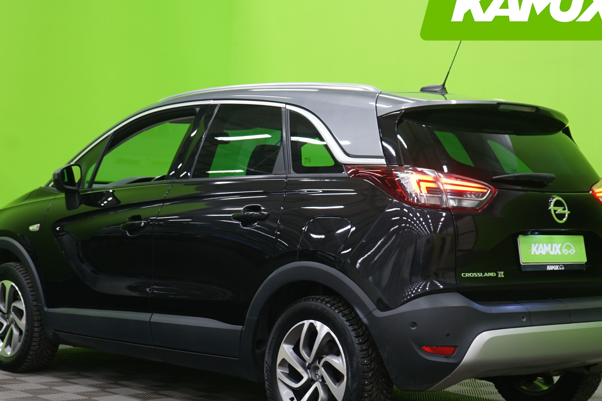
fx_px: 1187
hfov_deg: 28.5
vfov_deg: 19.2
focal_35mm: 71
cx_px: 310
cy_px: 228
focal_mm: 49
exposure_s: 1/6
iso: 400
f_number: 4.5
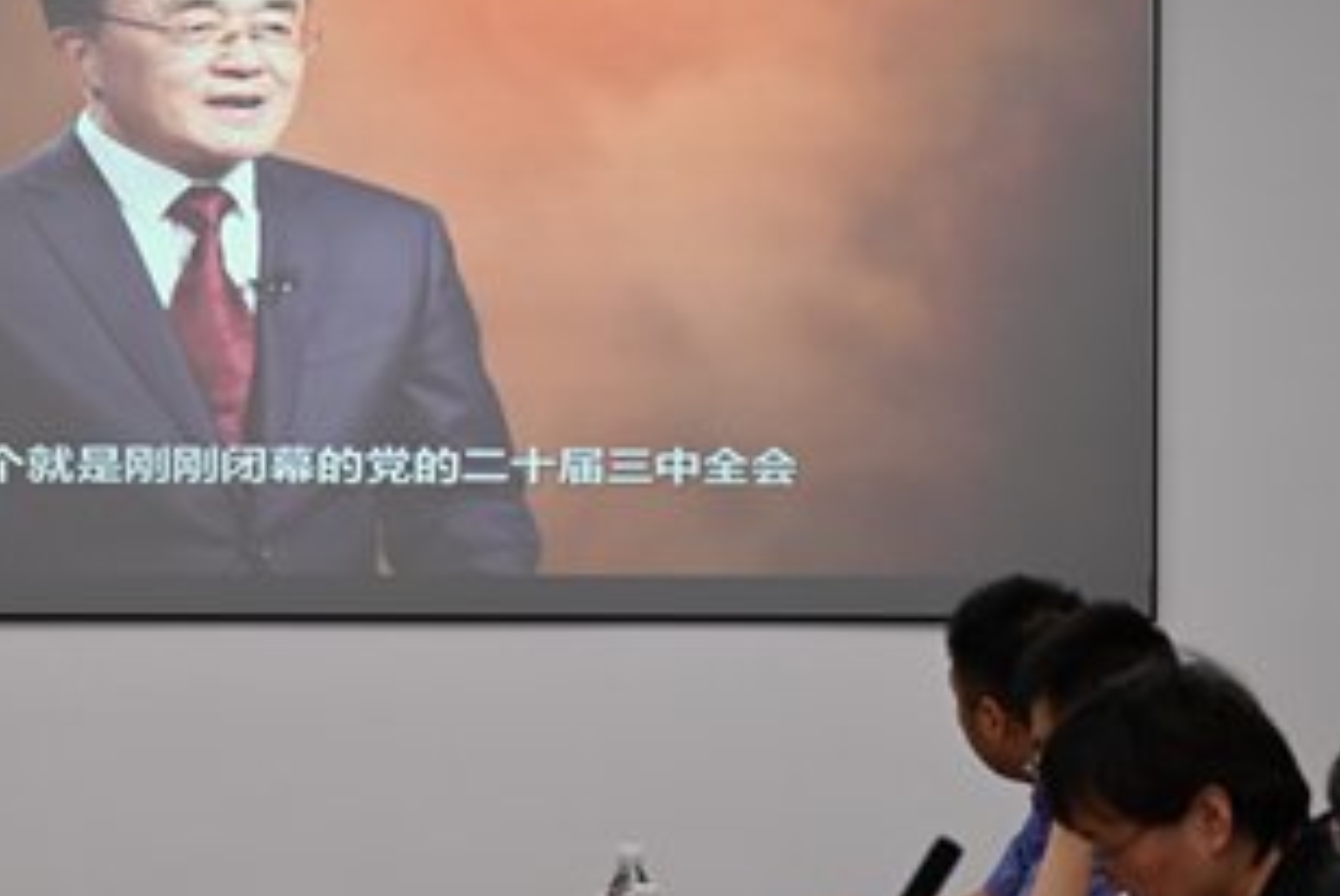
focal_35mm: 177
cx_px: 309
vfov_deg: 7.8
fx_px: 6594
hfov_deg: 11.6
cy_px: 483
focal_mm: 91
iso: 900
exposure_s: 1/125
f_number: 6.3
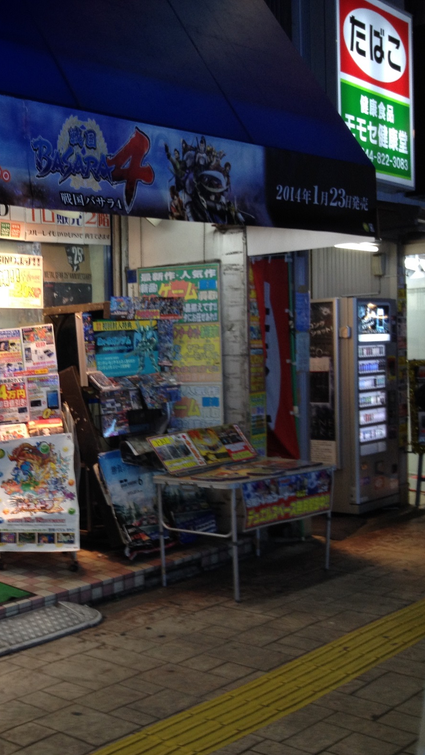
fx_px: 1021
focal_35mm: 51
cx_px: -27
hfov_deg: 22.4
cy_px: 378
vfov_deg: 40.6
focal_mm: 4.28
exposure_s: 1/24
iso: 50
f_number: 2.4
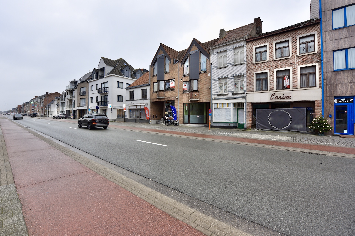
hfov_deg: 104.3
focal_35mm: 14
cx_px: 178
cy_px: 118
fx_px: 138
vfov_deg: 81.2
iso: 200
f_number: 5
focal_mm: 14
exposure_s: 1/200
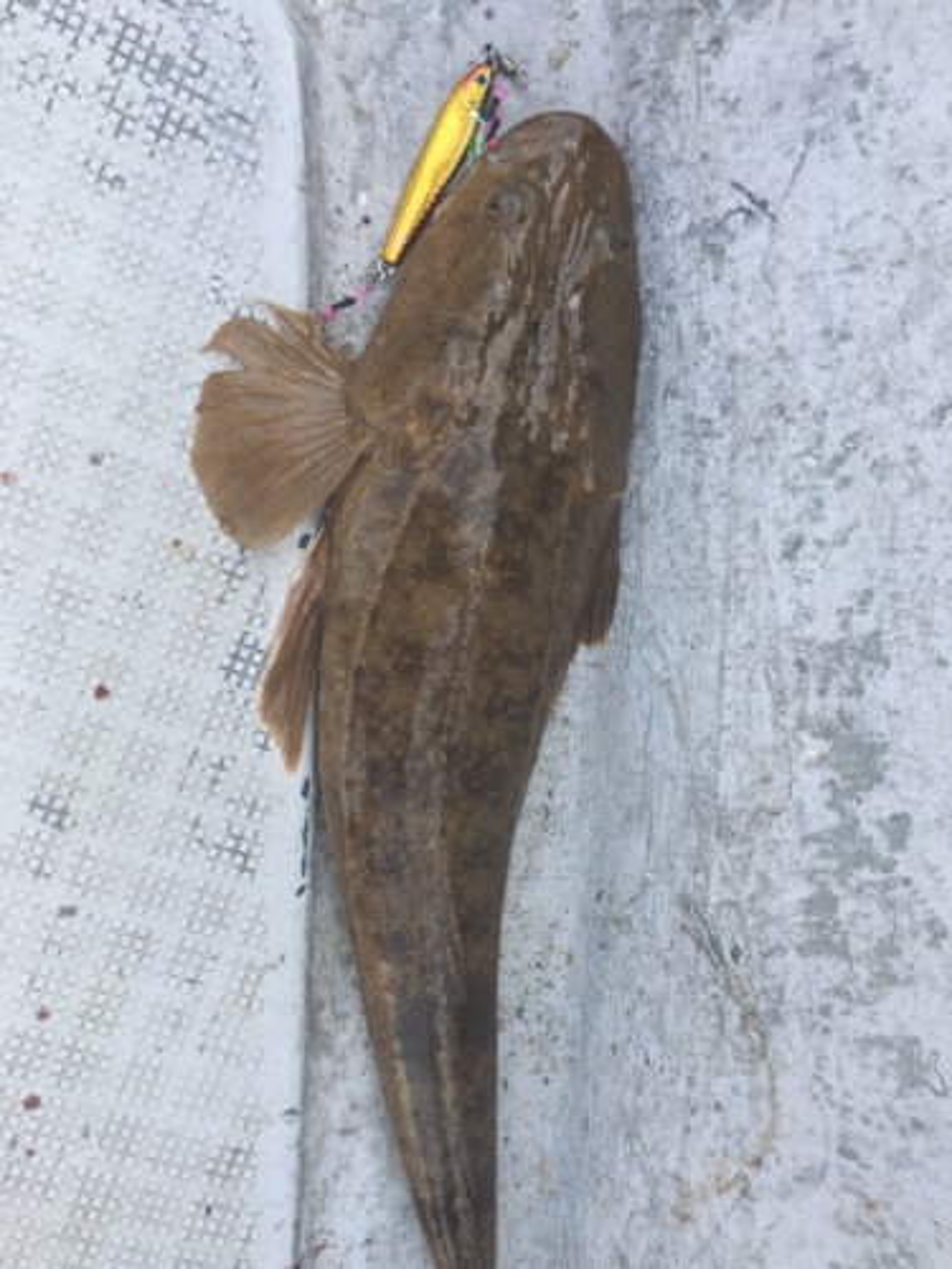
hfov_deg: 48.2
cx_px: 476
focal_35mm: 29
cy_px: 634
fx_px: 1063
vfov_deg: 61.7
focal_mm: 4.15
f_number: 2.2
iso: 25
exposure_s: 1/373
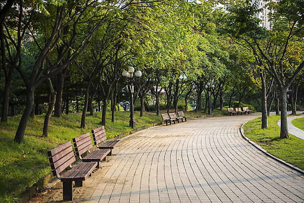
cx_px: 152
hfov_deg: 38.2
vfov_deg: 26.0
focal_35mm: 52
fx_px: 439
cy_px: 102
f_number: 2.8
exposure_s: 1/200
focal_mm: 52
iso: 200
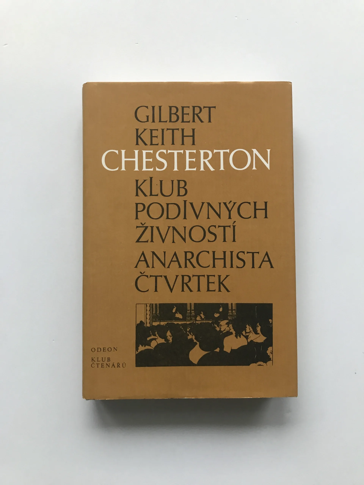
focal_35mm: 28
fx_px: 393
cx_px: 182
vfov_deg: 63.4
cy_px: 242
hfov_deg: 49.7
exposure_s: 1/25
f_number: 1.8
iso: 32
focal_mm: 3.99
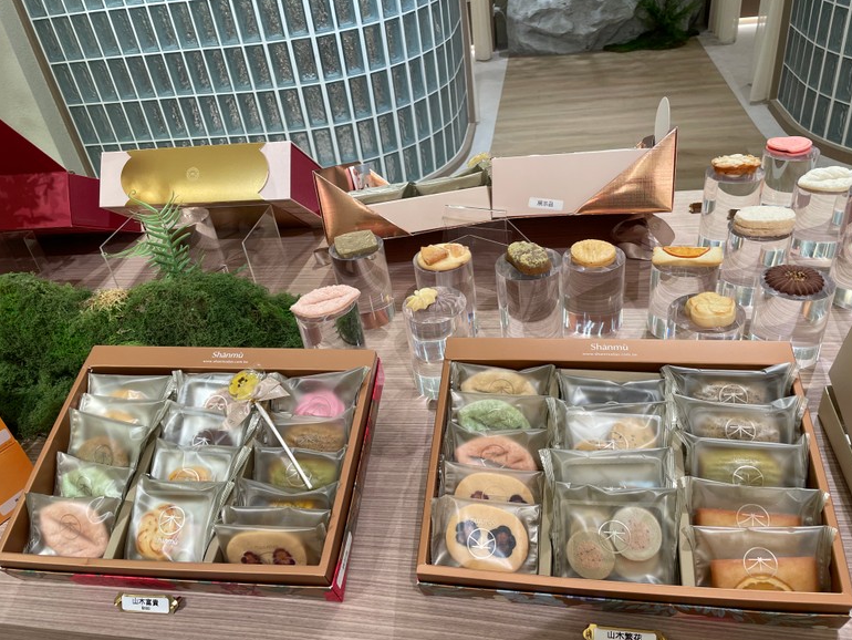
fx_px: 665
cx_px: 424
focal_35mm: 27
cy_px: 324
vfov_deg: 51.4
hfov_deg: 65.3
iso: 50
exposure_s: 1/120
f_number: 1.6
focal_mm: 4.2
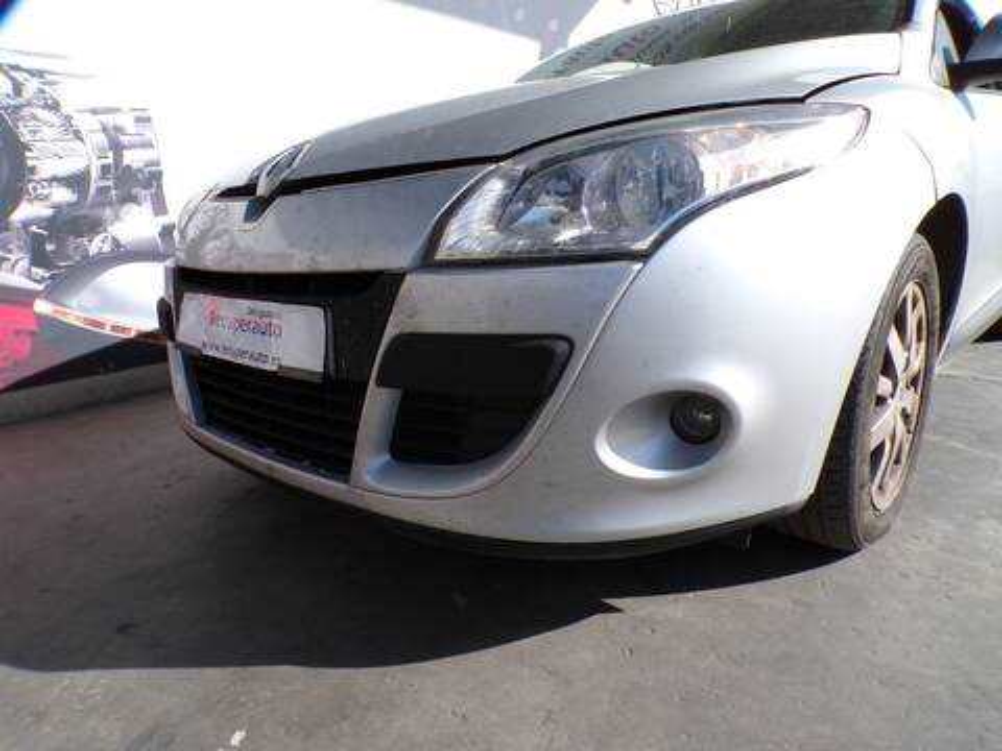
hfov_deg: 71.6
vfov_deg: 56.8
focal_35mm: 24
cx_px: 501
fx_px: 695
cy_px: 376
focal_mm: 4.3
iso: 100
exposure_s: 1/340
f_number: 5.8
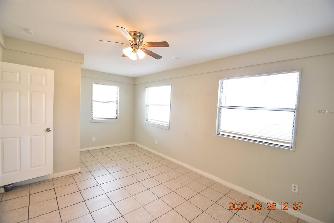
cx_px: 167
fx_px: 139
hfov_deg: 100.4
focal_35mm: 15
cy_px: 112
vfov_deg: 77.3
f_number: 4
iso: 500
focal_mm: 10
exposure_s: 1/60
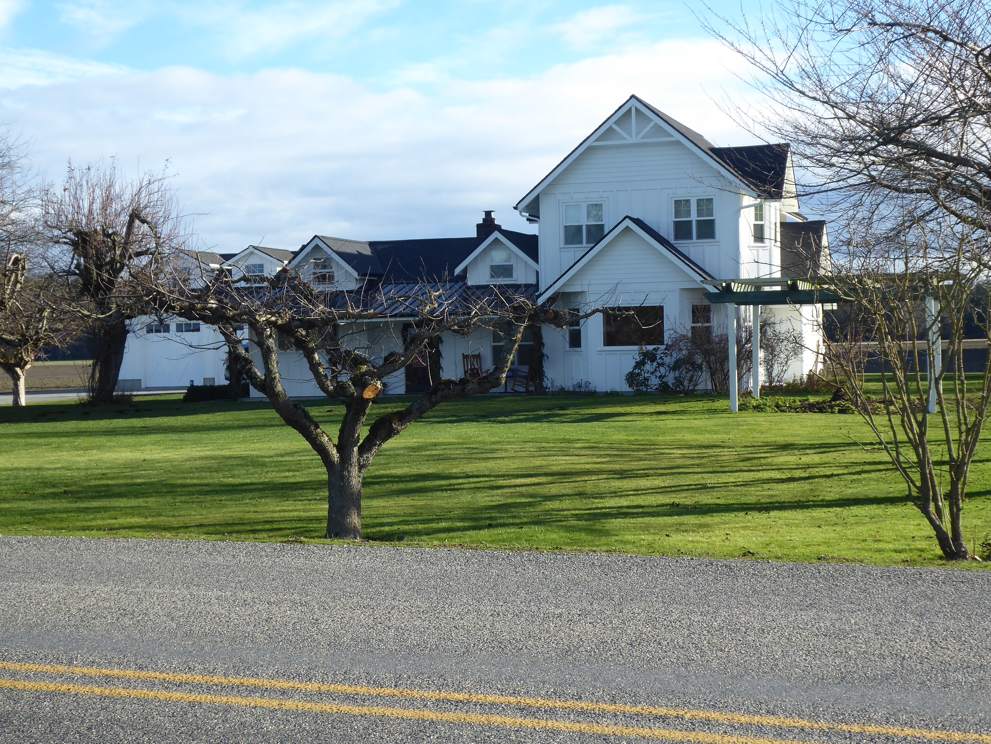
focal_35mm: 60
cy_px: 372
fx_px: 1718
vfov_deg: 24.4
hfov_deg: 32.2
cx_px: 496
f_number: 4.2
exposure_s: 1/320
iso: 80
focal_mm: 10.3
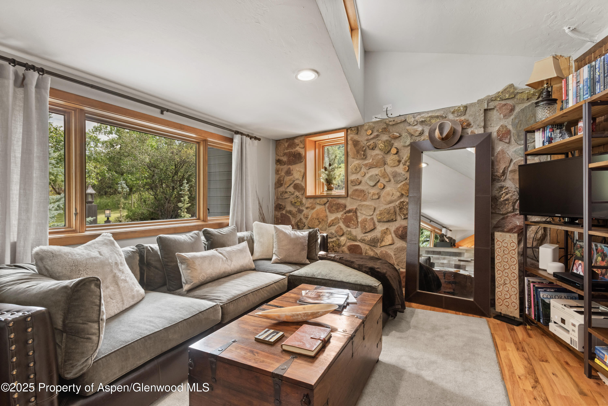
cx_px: 304
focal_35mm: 19
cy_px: 203
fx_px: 321
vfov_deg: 64.6
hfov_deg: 86.9
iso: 800
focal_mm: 19
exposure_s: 1/10
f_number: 7.1
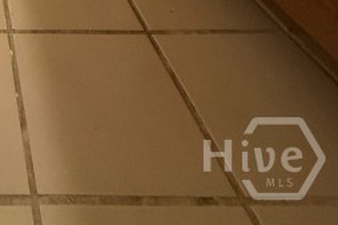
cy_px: -276
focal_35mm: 44
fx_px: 413
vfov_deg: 16.8
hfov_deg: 36.8
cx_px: -43
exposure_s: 1/120
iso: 200
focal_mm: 2.22
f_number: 2.2
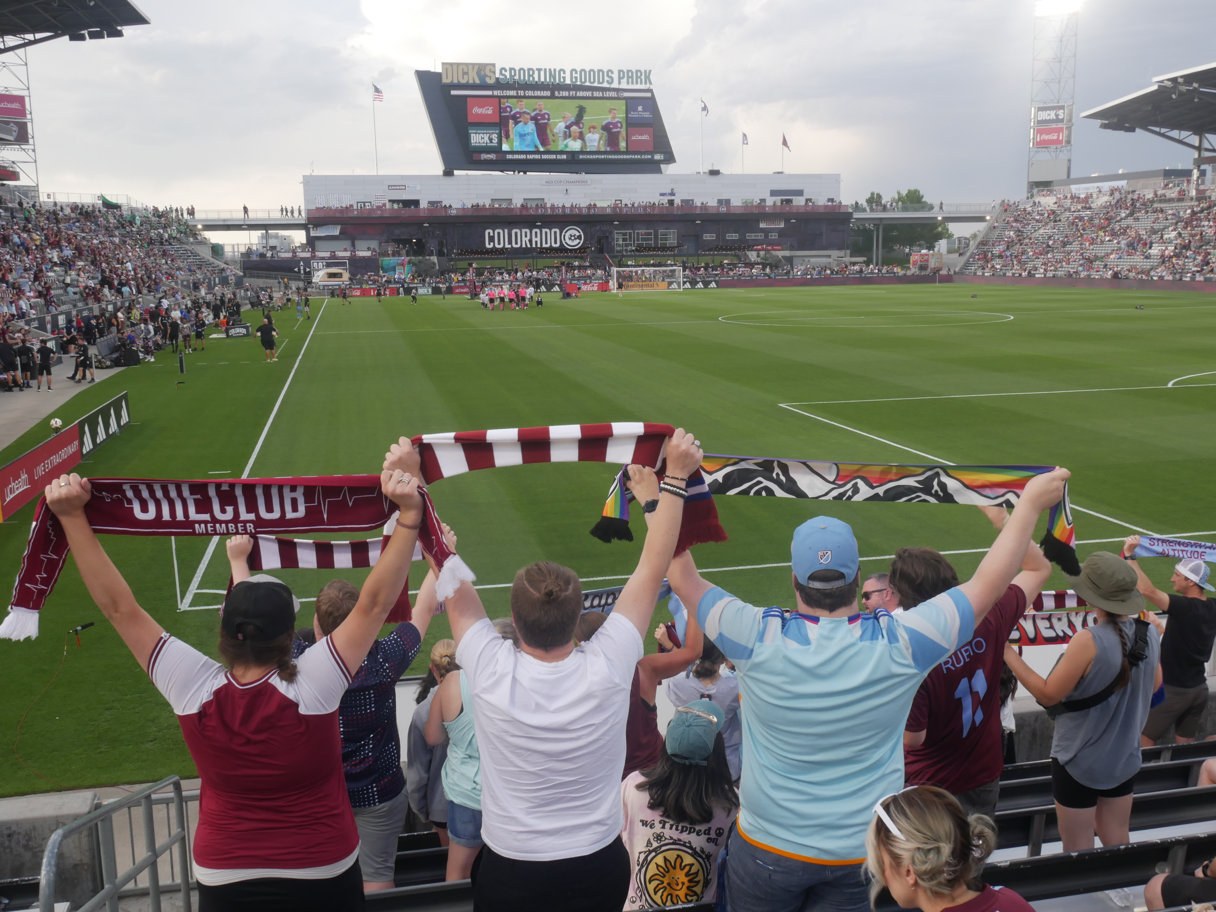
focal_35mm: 33
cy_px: 466
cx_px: 603
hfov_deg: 55.4
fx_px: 1159
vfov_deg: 42.9
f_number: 10
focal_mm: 16
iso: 400
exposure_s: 1/60
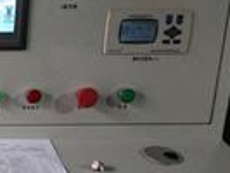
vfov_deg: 17.1
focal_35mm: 85
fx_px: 565
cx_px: -126
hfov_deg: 19.6
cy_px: 167
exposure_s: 1/50
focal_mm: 3.88
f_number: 2
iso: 250
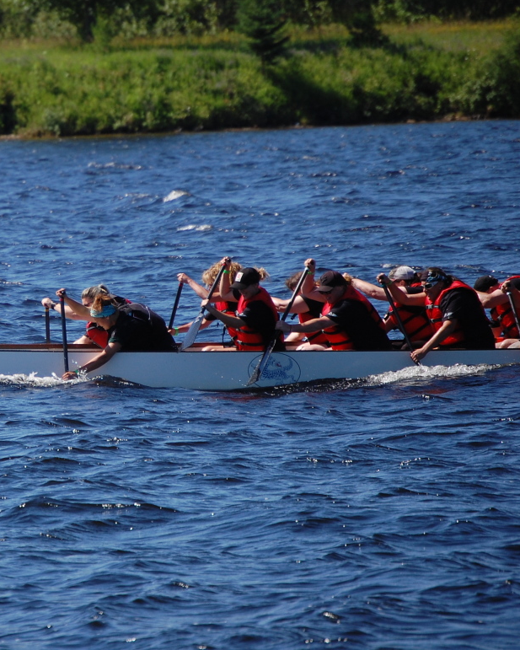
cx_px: 35
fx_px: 8424
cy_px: 321
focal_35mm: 438
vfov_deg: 4.4
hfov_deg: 3.5
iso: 280
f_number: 5.6
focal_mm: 200
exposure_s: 1/1000
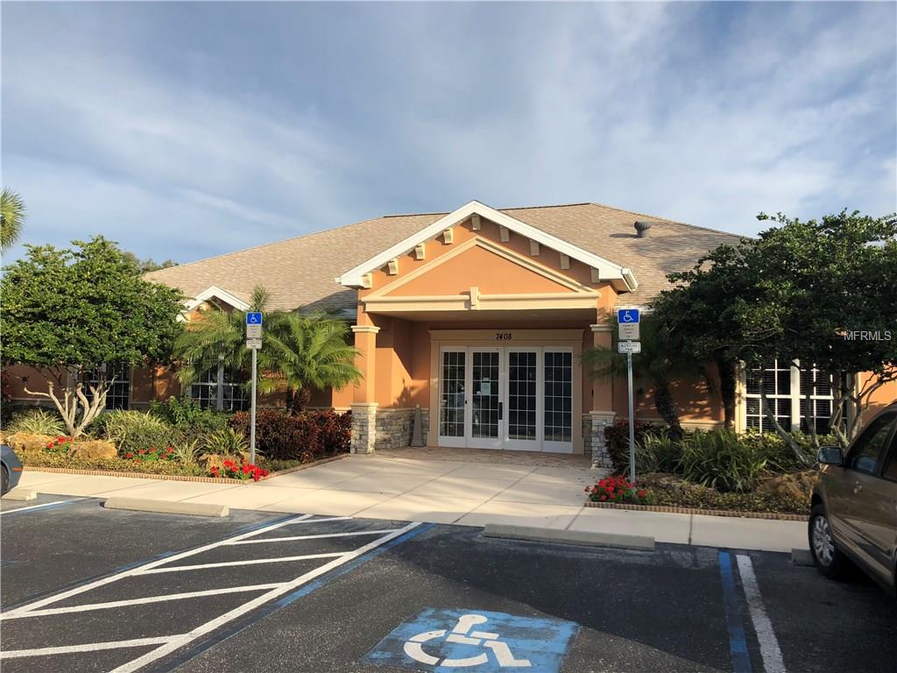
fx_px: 726
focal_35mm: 28
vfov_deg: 49.7
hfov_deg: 63.4
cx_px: 448
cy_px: 336
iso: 20
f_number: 1.8
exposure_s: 1/1656
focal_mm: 3.99
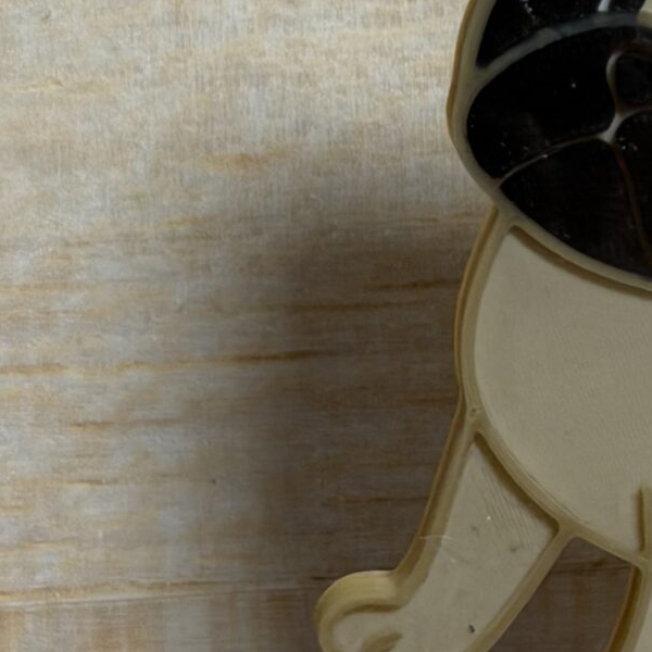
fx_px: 3857
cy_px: 177
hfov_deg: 9.5
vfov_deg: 9.6
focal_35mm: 181
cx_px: 867
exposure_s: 1/188
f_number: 1.78
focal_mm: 6.76
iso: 50
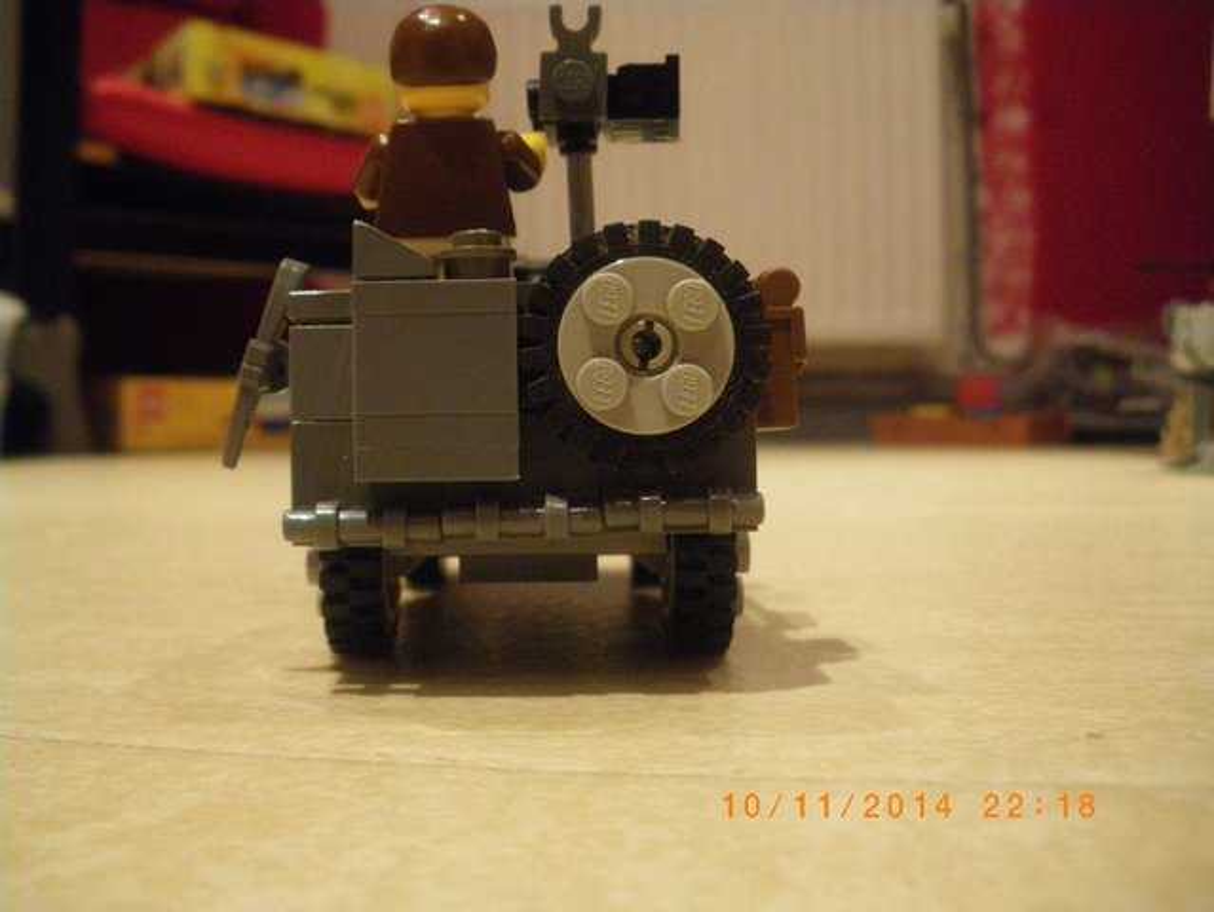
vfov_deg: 39.7
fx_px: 1263
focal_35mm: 36
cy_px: 456
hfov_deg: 51.3
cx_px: 607
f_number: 3.5
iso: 800
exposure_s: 1/10
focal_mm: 6.3
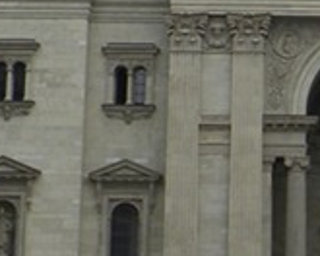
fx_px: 1610
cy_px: -60
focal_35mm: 170
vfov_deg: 9.0
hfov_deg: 11.2
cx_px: 376
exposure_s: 1/715
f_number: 3.7
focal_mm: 6.4
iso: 80
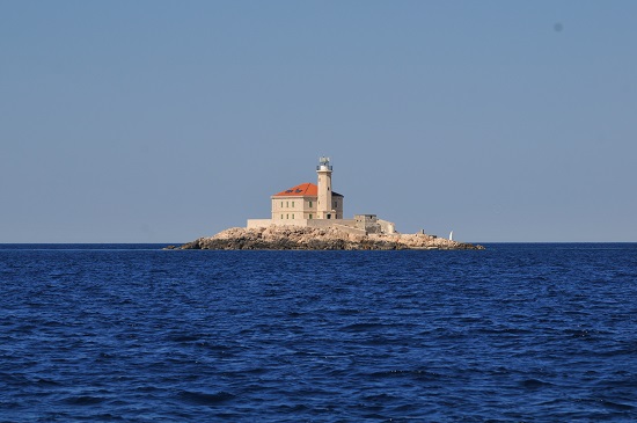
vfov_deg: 8.7
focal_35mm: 158
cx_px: 318
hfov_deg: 13.1
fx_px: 2783
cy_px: 212
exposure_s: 1/640
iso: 200
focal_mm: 105
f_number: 8
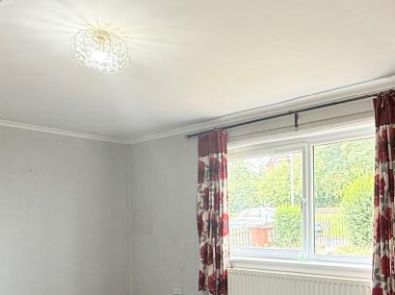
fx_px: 399
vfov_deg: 39.8
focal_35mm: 35
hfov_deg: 51.1
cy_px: 214
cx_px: 279
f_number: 2.2
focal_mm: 2.22
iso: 160
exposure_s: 1/99
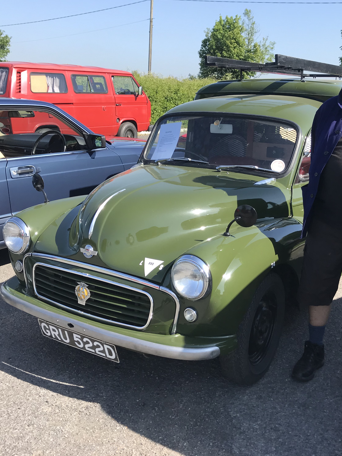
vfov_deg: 49.0
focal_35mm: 38
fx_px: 501
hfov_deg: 37.5
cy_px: 227
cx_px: 213
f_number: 1.8
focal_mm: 3.99
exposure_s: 1/1126
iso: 20
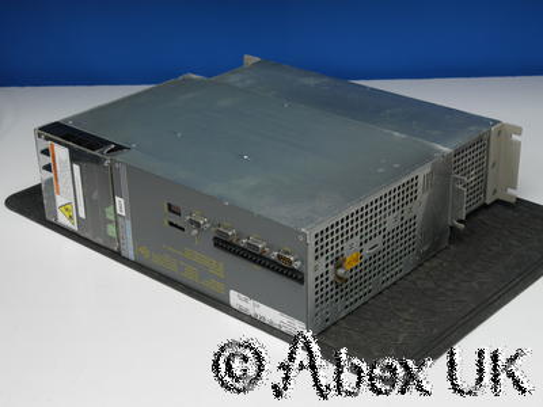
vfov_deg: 22.9
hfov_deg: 30.3
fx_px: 1004
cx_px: 272
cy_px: 204
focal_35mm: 64
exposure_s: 1/30
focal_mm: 32
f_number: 7.1
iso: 400
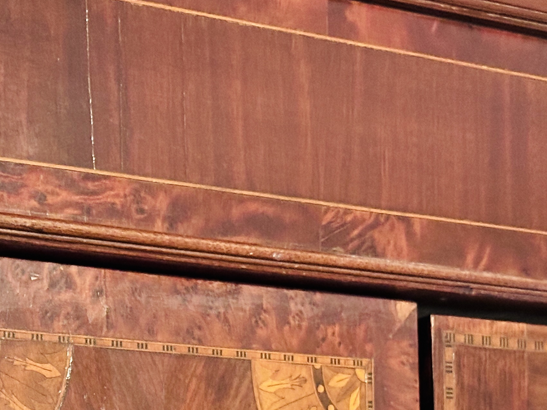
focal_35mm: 114
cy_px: 444
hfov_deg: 17.1
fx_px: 1801
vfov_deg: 12.8
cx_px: 72
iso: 640
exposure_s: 1/24
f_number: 1.78
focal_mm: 6.86
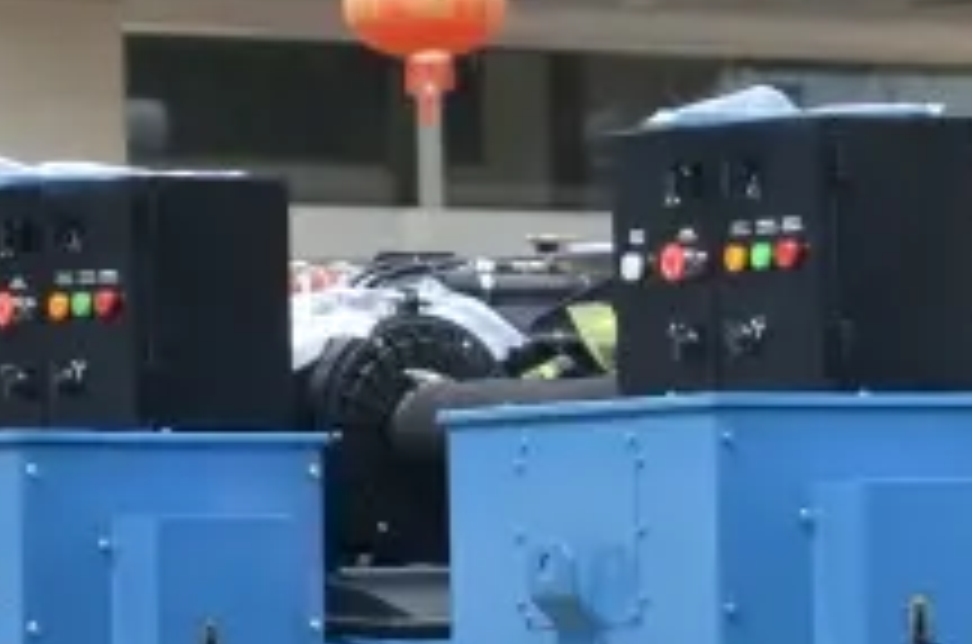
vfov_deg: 3.7
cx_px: 1476
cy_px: 563
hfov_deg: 5.6
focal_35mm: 367
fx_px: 9887
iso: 100
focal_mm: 66
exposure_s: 1/320
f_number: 5.3
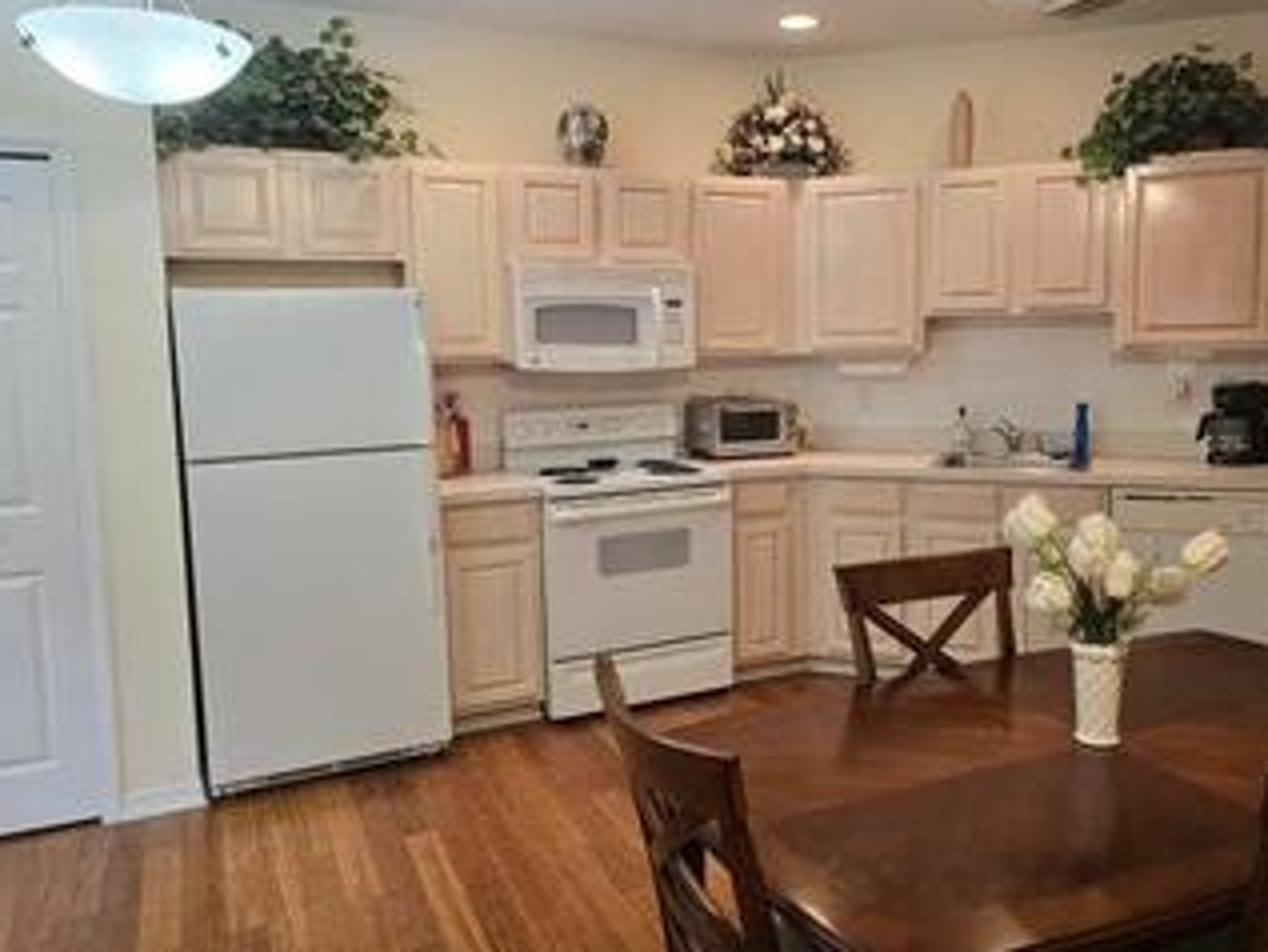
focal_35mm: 29
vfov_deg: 48.2
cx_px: 748
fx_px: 1063
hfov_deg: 61.2
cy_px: 428
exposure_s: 1/120
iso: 250
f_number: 1.7
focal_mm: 6.3
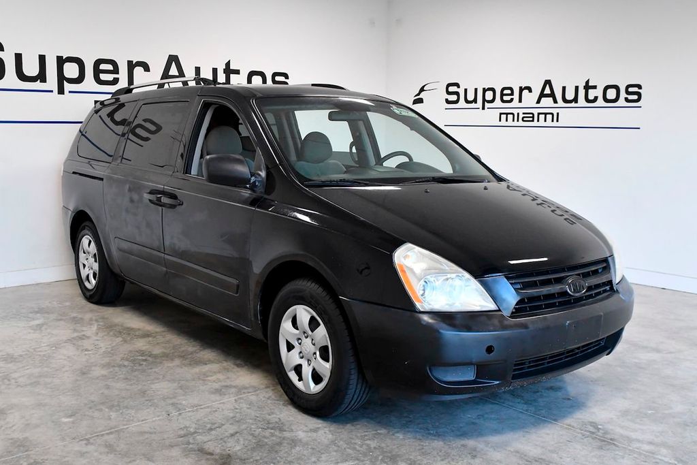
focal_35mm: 36
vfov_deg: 36.9
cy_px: 232
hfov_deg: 53.1
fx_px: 697
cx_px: 348
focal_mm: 24
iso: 2500
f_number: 5
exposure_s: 1/800
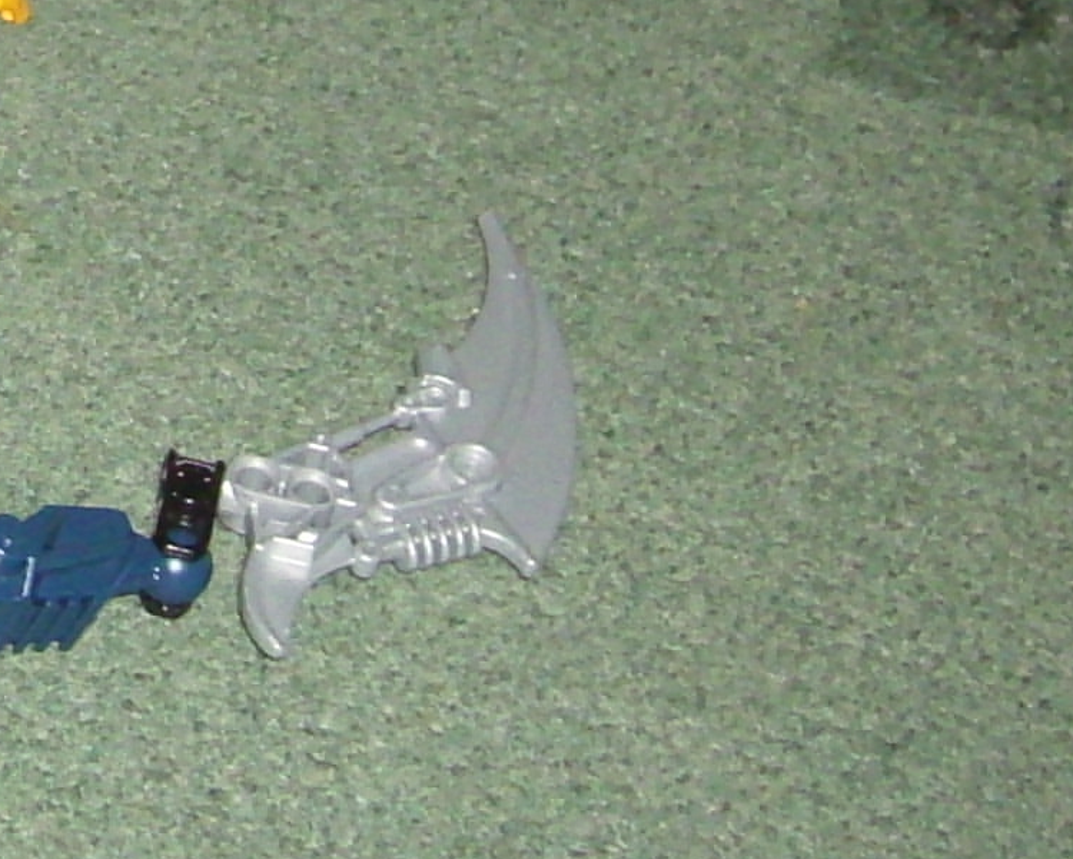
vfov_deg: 11.7
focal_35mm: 128
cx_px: -362
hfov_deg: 14.4
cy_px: -301
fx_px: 4065
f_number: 7.1
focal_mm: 5.99
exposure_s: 1/30
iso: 200
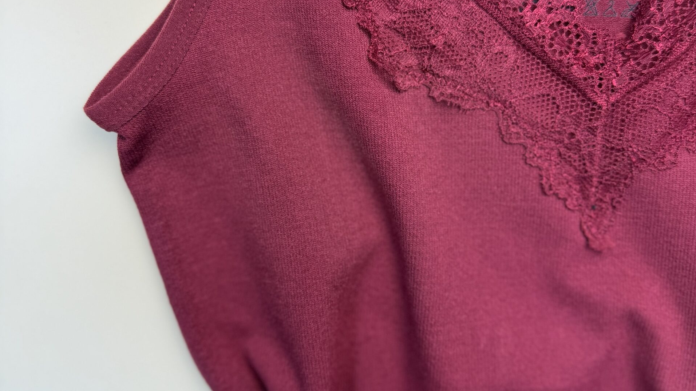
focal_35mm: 35
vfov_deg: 33.4
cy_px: 123
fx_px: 646
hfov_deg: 56.6
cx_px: 349
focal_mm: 6.76
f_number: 1.78
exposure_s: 1/223
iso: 80
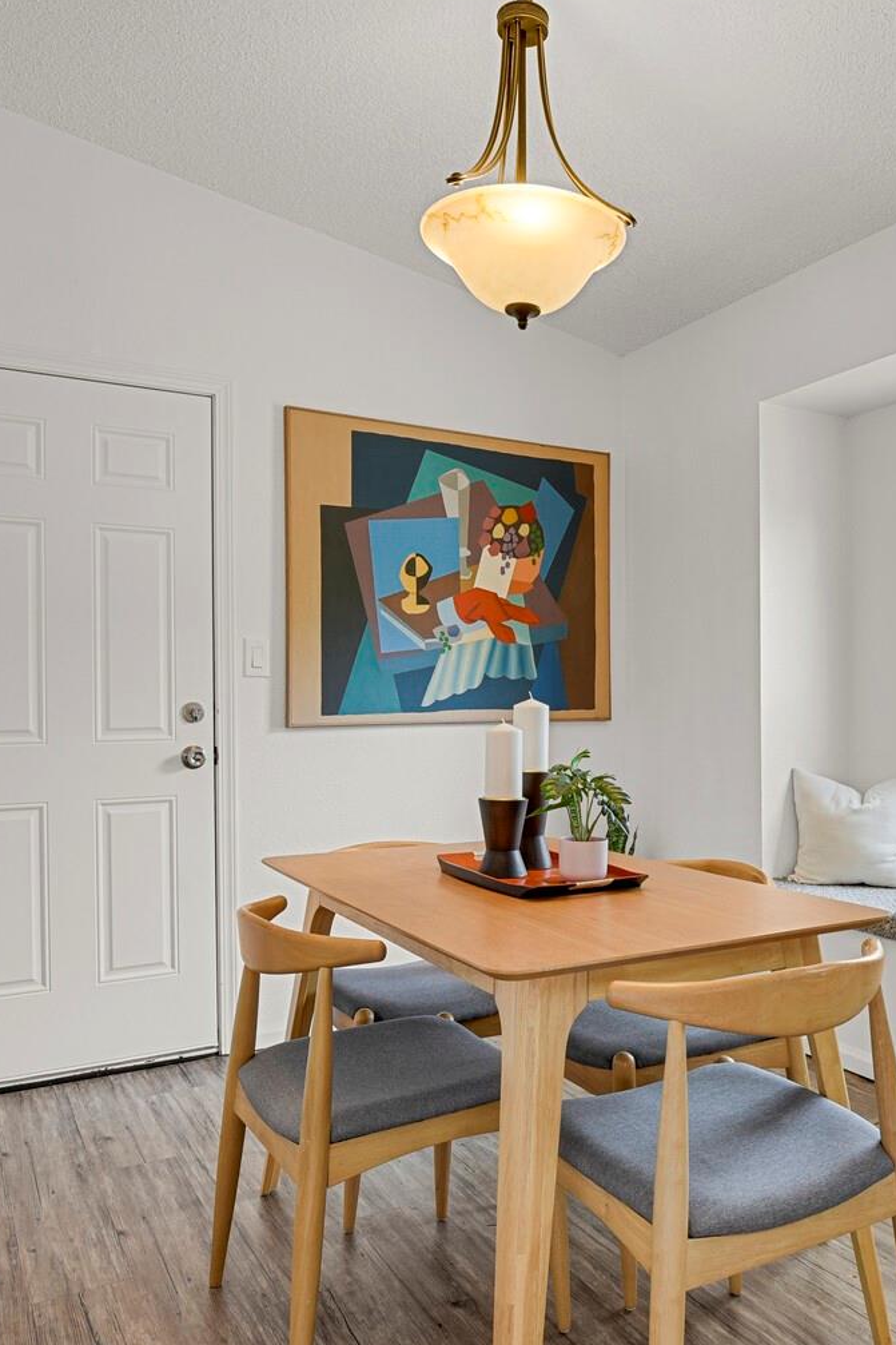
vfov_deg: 67.4
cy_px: 700
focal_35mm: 27
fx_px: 1008
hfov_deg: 47.3
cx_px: 582
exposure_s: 1
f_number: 8
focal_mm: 17
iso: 250
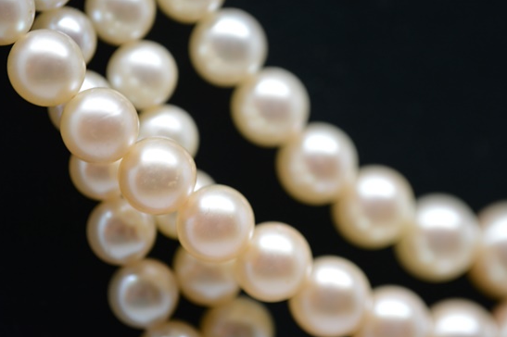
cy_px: 169
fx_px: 1274
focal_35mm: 91
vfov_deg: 15.1
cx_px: 267
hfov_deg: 22.5
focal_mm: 55
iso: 800
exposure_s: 1/60
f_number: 5.6
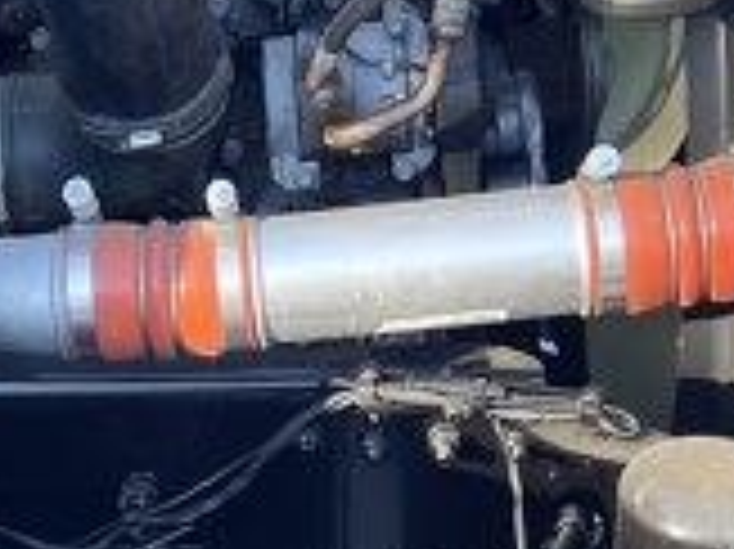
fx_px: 2034
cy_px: 297
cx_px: 212
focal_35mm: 96
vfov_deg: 15.4
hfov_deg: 20.3
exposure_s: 1/157
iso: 50
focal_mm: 5.7
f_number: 1.5
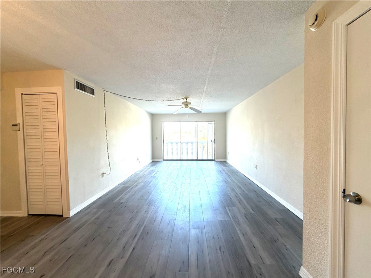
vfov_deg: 85.7
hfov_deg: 102.1
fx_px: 150
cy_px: 139
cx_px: 186
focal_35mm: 14
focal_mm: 2.22
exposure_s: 1/120
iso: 100
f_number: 2.2
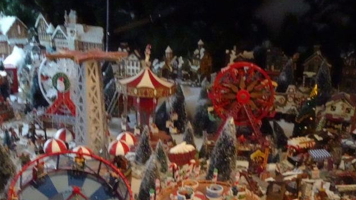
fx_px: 434
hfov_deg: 44.5
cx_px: 189
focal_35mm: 46
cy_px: 164
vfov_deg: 25.5
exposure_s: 1/13
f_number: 7.1
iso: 3200
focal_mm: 5.57
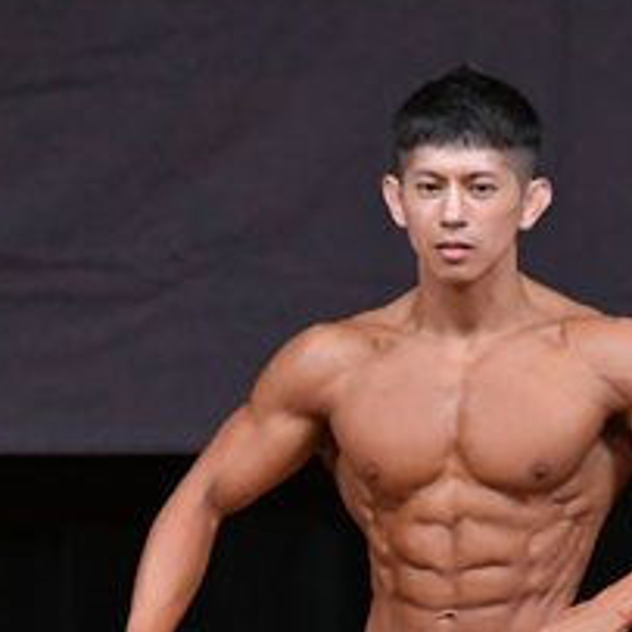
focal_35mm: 925
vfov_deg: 1.9
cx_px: 469
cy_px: 763
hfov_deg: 1.9
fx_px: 19107
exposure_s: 1/400
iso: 4000
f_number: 5.6
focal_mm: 190
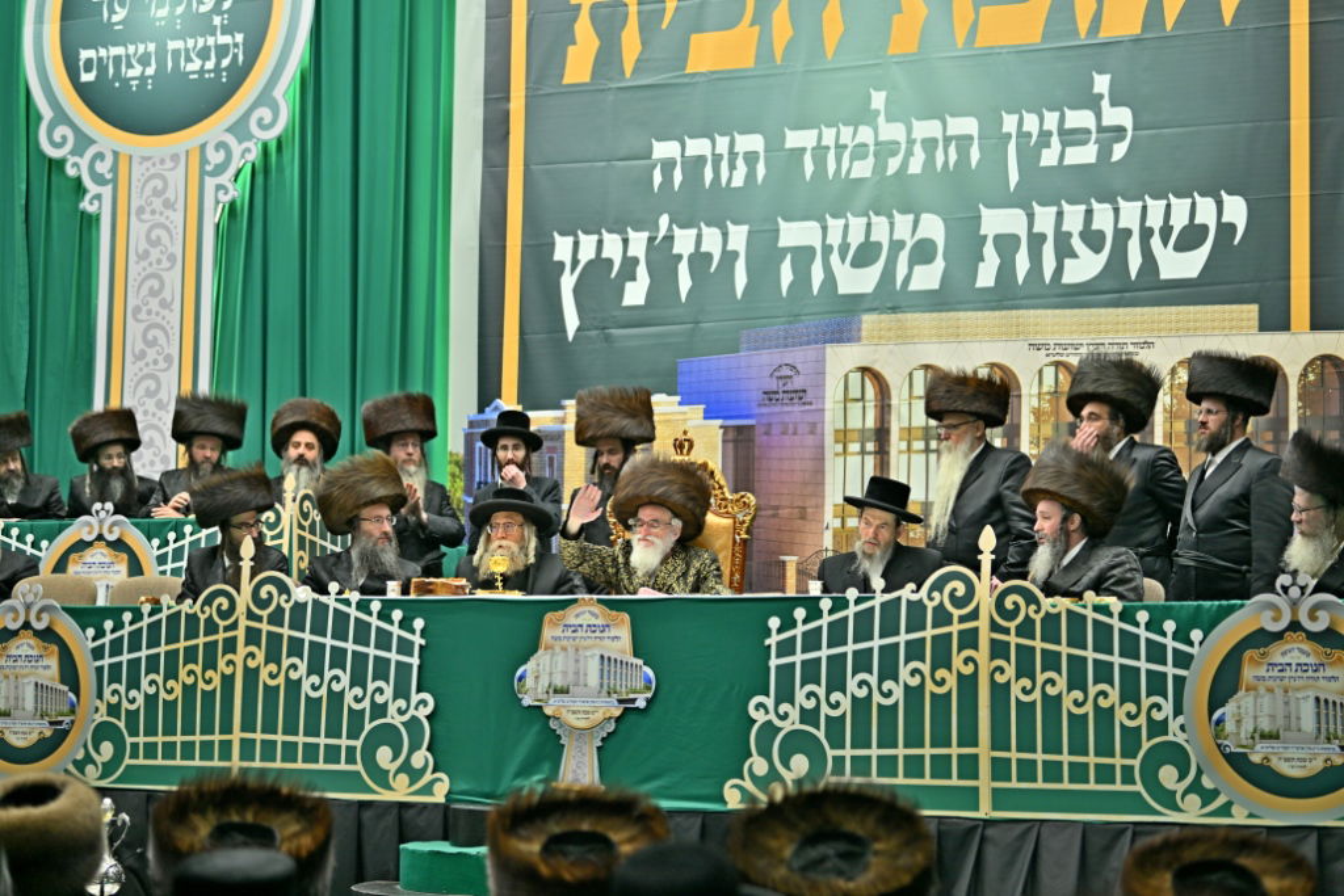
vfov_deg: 19.5
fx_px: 2614
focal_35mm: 70
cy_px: 448
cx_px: 672
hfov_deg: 28.8
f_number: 2.8
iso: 200
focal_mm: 70
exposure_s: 1/320
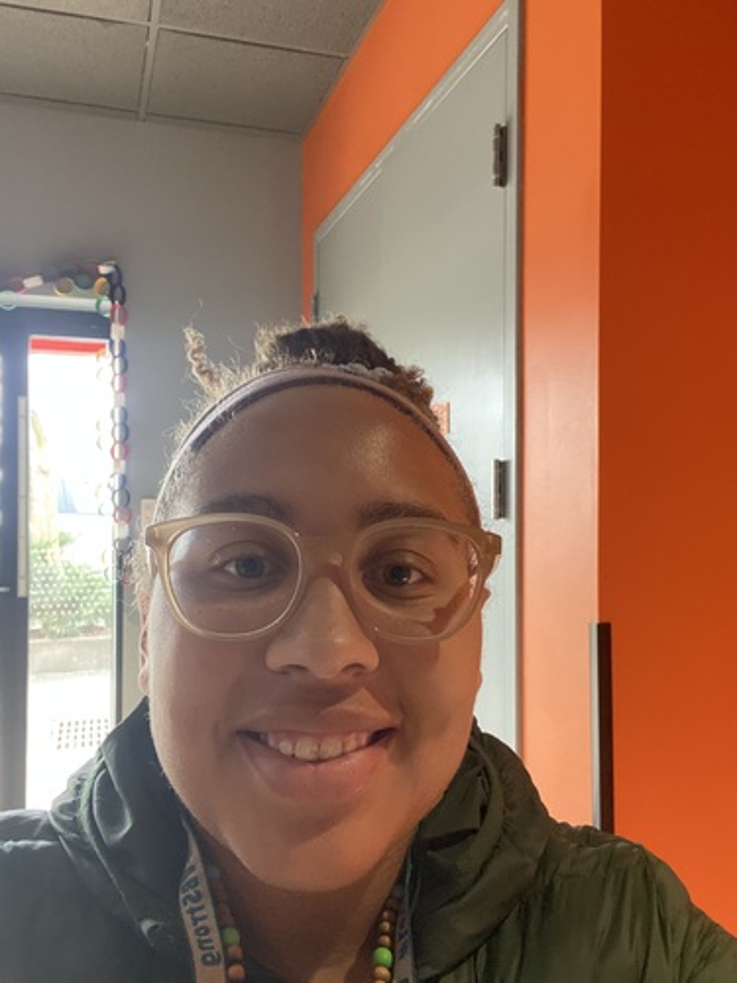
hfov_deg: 46.8
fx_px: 852
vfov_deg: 60.0
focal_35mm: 30
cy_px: 492
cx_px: 368
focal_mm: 2.71
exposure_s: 1/30
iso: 320
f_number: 2.2
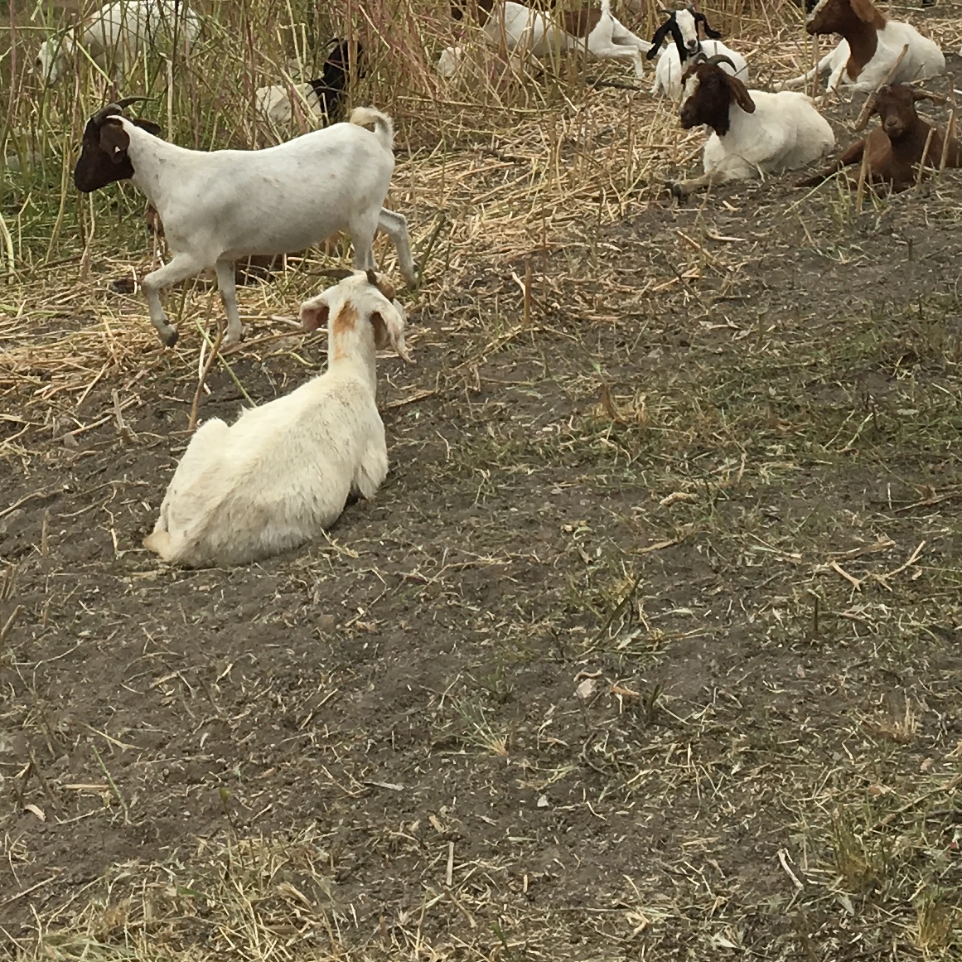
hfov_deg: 19.4
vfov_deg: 18.8
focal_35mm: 89
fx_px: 2798
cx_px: 297
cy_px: -82
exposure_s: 1/2331
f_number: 2.2
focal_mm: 4.15
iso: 25
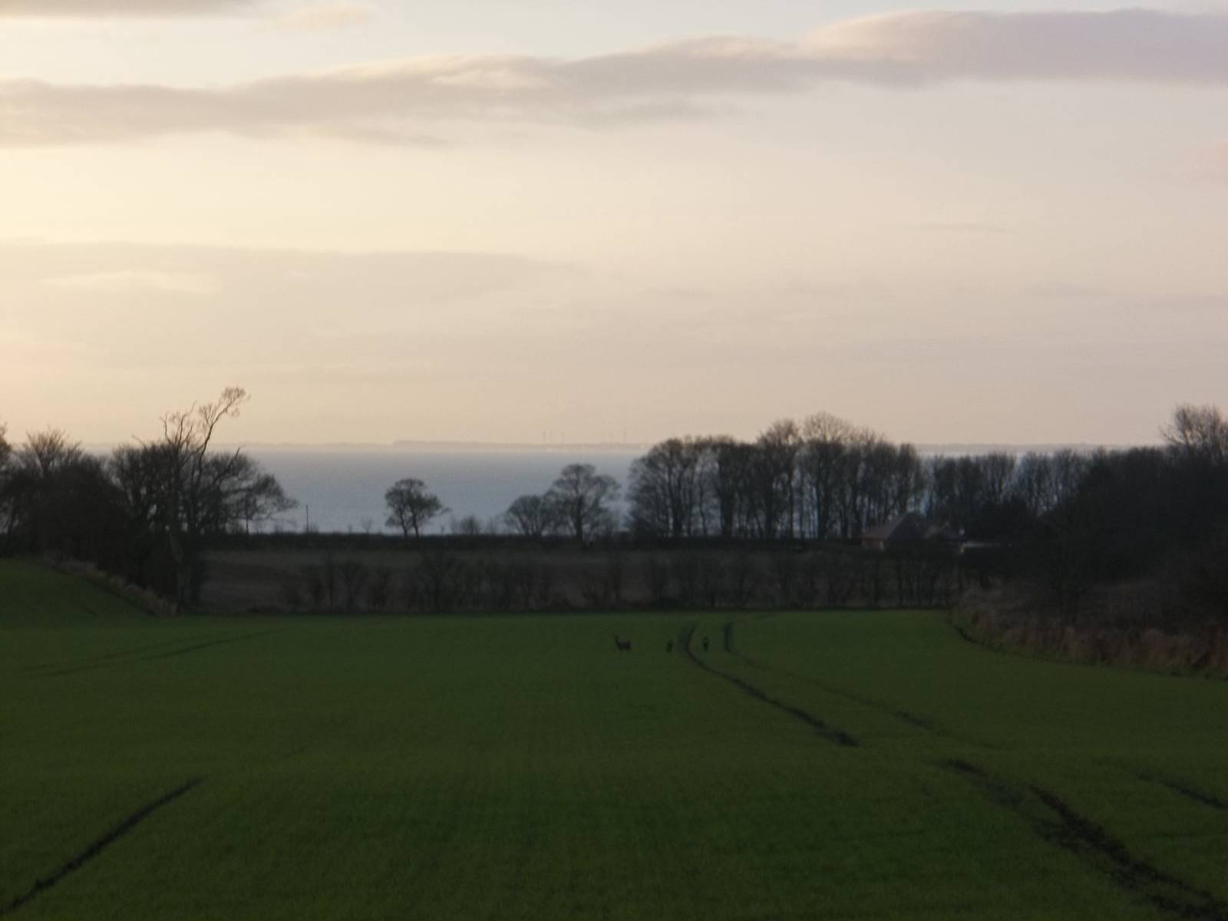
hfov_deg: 12.0
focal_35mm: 165
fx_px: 5853
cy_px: 460
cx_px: 614
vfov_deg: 9.0
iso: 80
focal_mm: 29.5
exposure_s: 1/100
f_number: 5.9
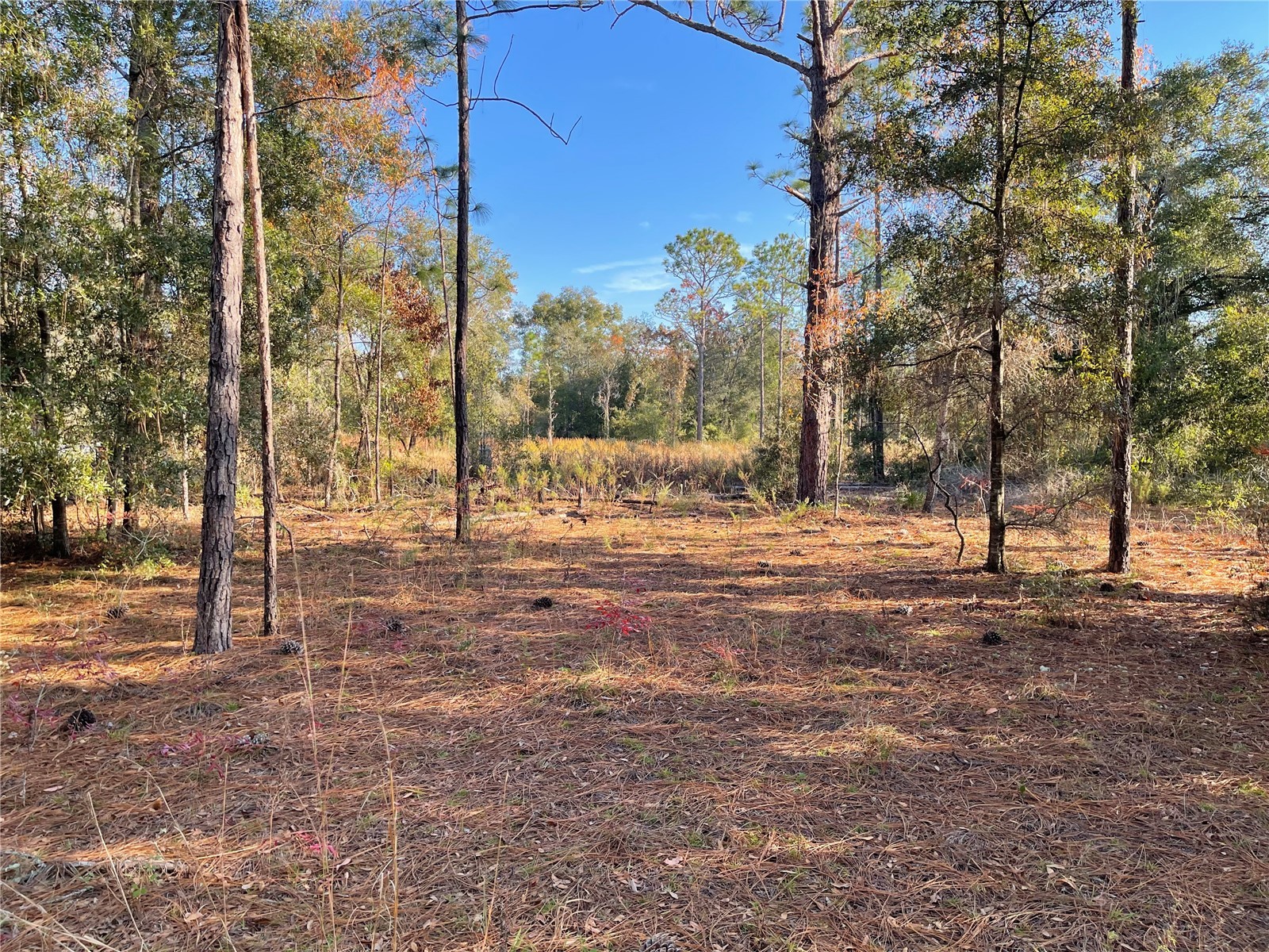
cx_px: 634
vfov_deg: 54.9
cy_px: 476
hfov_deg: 69.4
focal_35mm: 25
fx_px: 916
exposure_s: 1/530
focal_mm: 5.1
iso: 32
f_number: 1.6
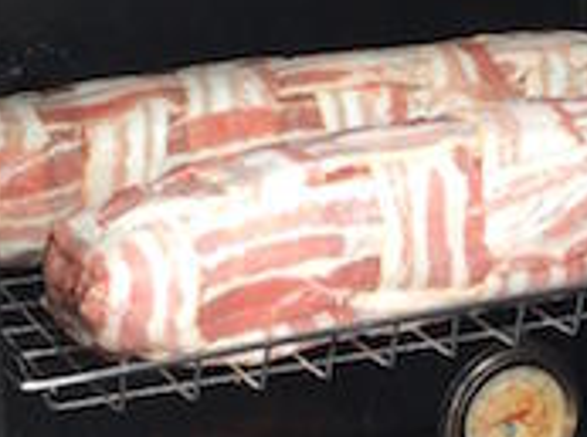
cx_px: 299
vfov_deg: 11.4
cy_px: 315
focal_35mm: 129
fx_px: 2183
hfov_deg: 15.3
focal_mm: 4.15
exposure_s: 1/128
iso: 32
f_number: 2.2
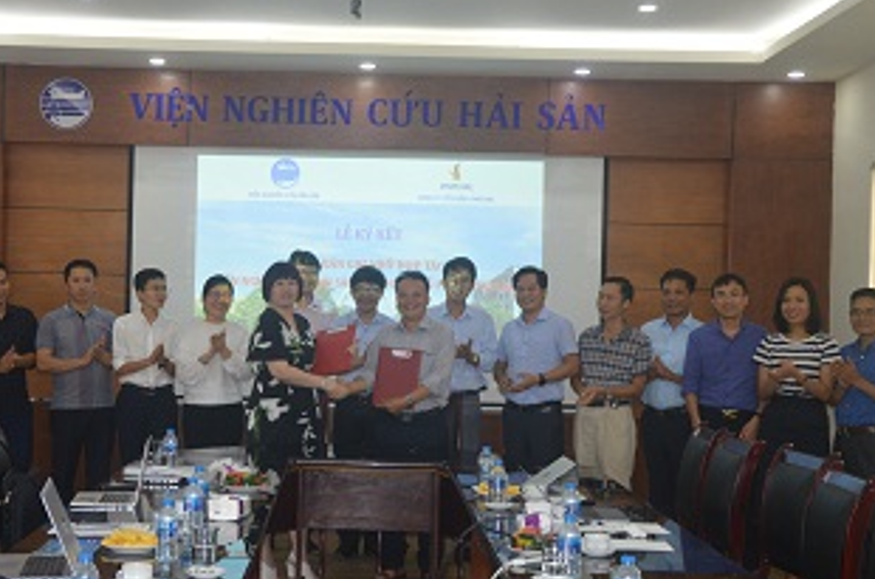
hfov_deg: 32.4
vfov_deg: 21.8
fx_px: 1503
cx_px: 361
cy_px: 292
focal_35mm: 62
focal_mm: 32
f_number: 4.2
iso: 560
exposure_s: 1/60
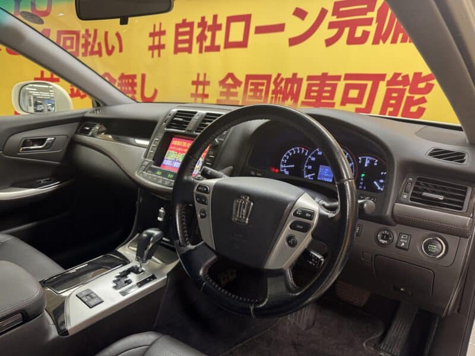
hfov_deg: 71.6
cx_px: 238
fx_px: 329
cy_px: 178
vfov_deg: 56.8
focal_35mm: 24
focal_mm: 6.76
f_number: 1.78
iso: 160
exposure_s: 1/50
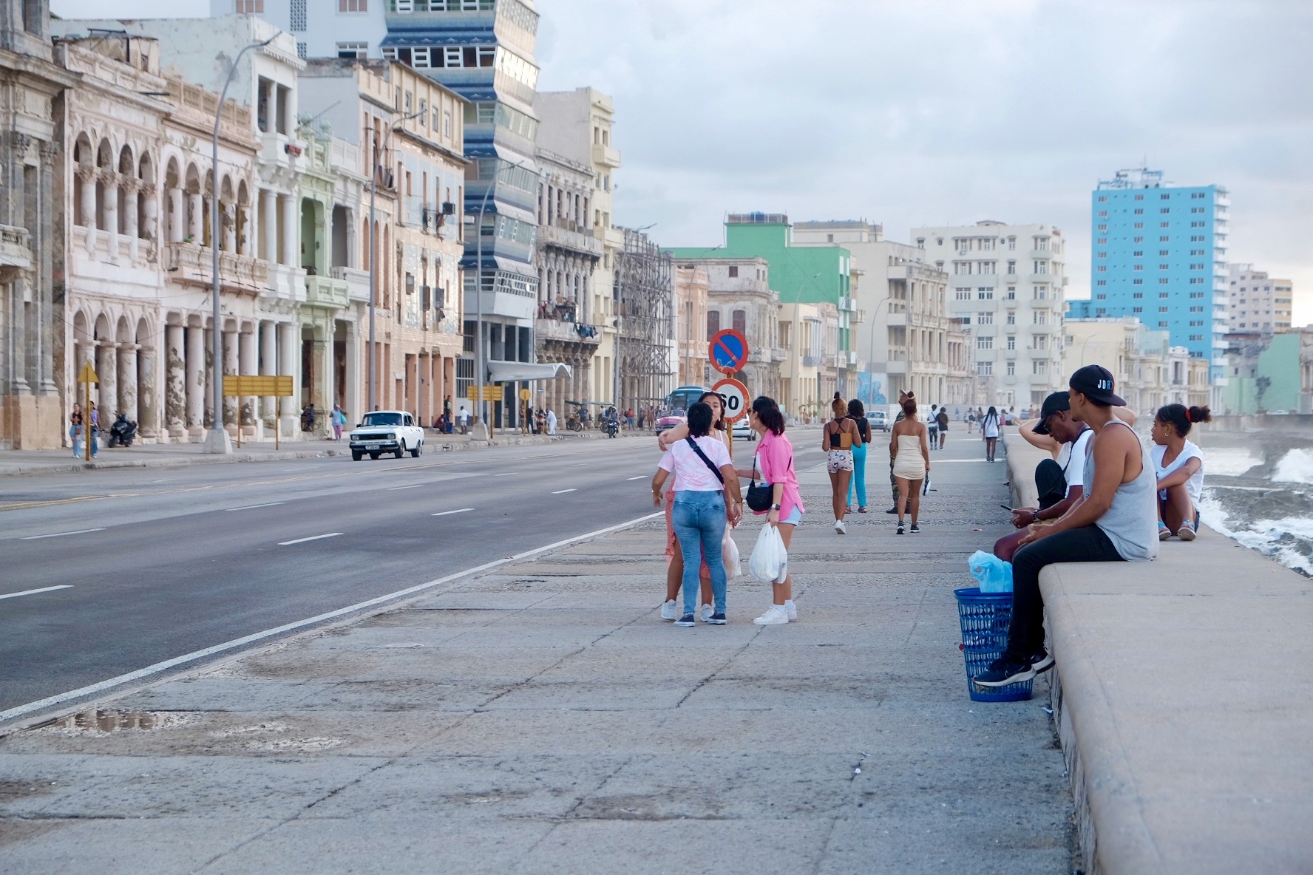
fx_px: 3027
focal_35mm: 83
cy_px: 438
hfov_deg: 24.5
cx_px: 656
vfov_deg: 16.5
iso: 200
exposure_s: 1/170
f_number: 5
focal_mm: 55
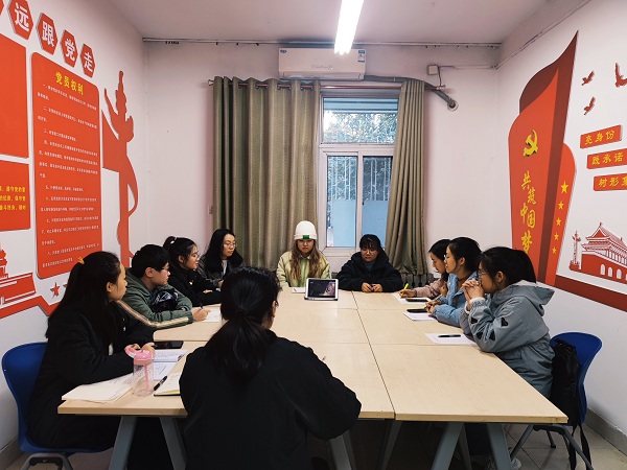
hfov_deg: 69.4
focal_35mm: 25
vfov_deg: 54.9
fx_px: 453
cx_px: 314
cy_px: 235
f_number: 1.85
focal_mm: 6.78
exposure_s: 1/50
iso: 357
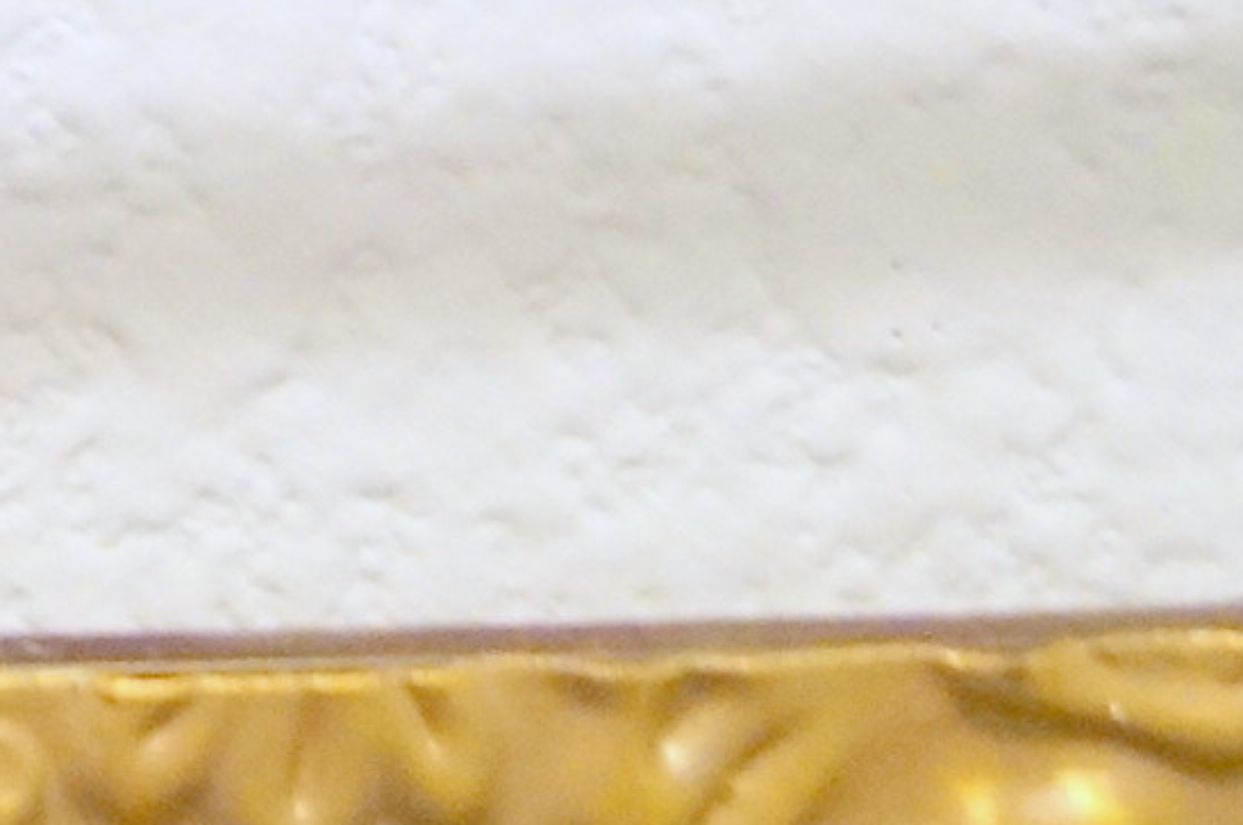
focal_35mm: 161
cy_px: -998
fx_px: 5551
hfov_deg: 12.1
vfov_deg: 8.0
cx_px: -732
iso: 3200
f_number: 4
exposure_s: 1/20
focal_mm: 24
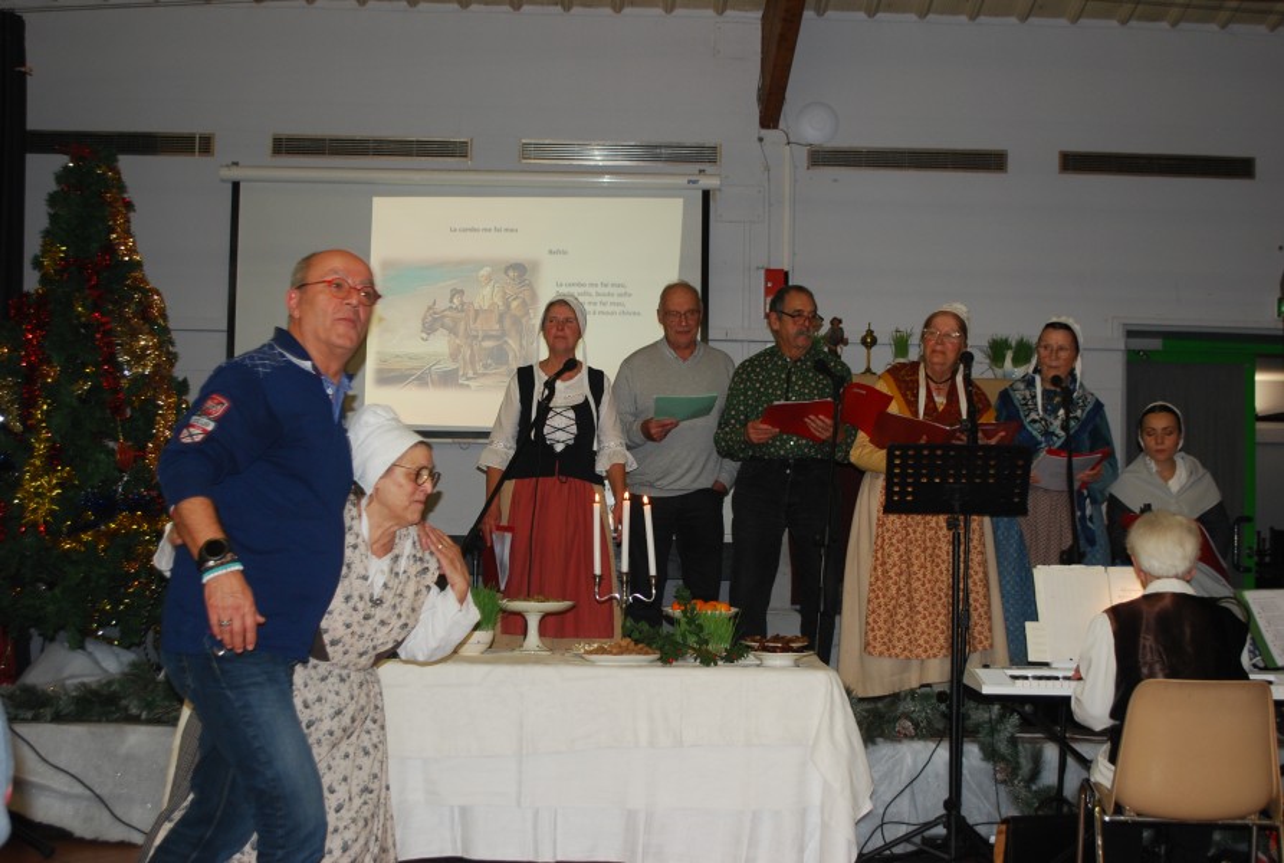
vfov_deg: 28.2
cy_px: 432
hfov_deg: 41.0
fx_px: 1716
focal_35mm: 48
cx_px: 642
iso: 360
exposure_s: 1/60
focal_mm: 32
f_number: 4.8
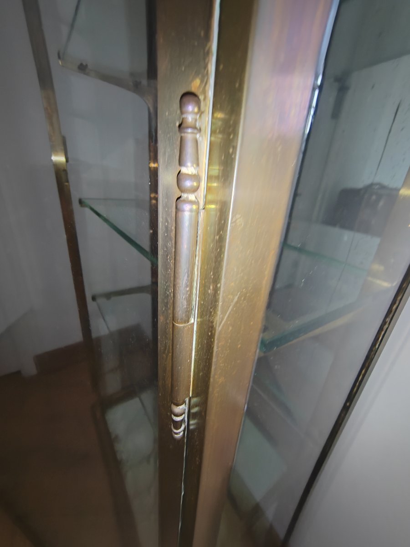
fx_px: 205
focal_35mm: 13
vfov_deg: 106.2
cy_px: 274
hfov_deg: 89.9
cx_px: 205
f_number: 2.2
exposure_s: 1/33
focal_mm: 2.16
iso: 640
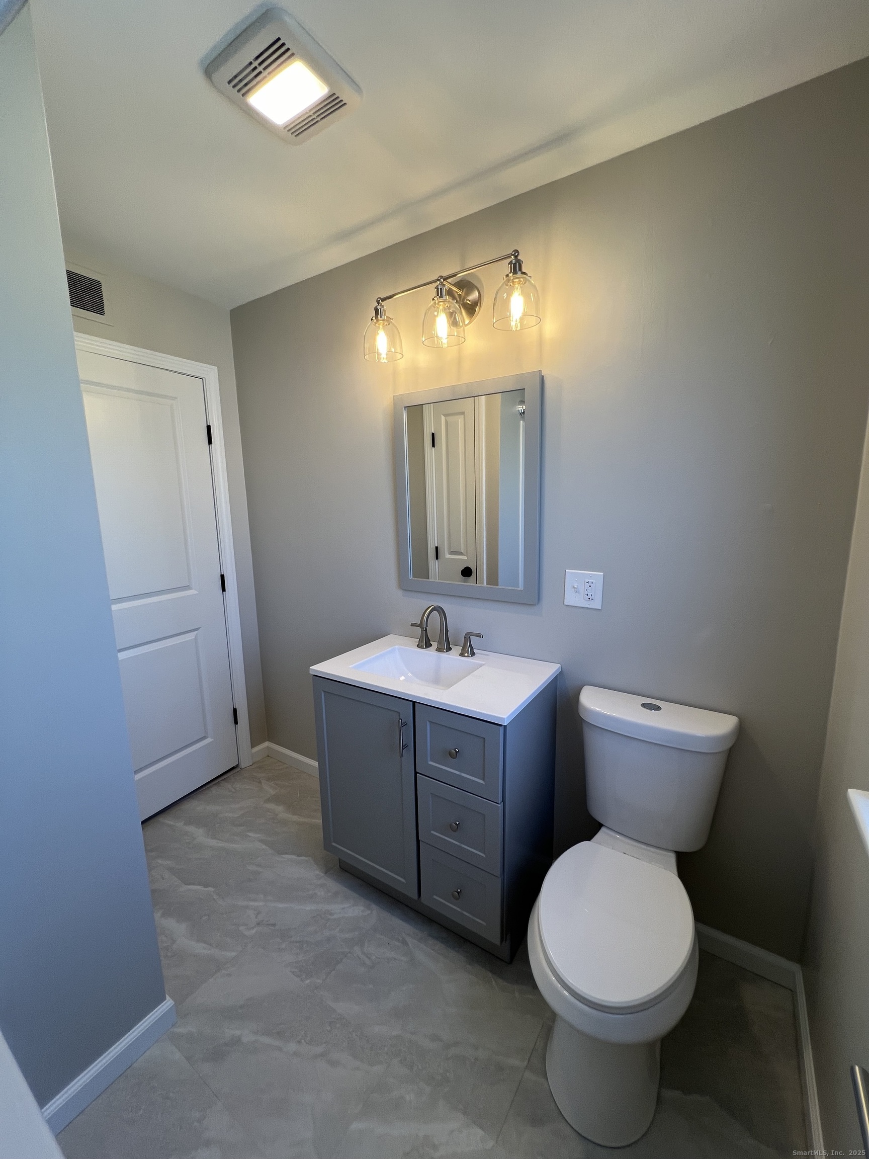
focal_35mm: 13
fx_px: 435
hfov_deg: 89.9
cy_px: 580
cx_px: 434
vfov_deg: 106.2
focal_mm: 1.57
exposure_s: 1/120
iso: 50
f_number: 1.8
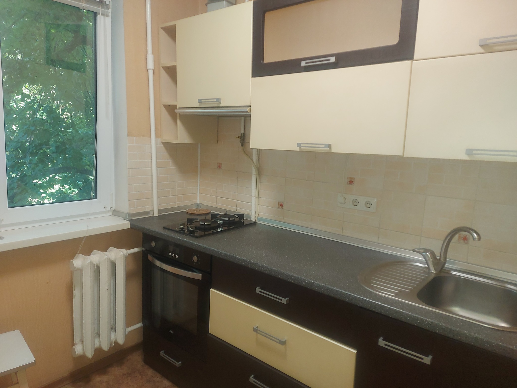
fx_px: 358
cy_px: 194
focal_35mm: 24
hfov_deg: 71.6
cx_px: 258
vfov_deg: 56.8
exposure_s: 1/50
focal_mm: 5.23
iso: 200
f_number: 1.8
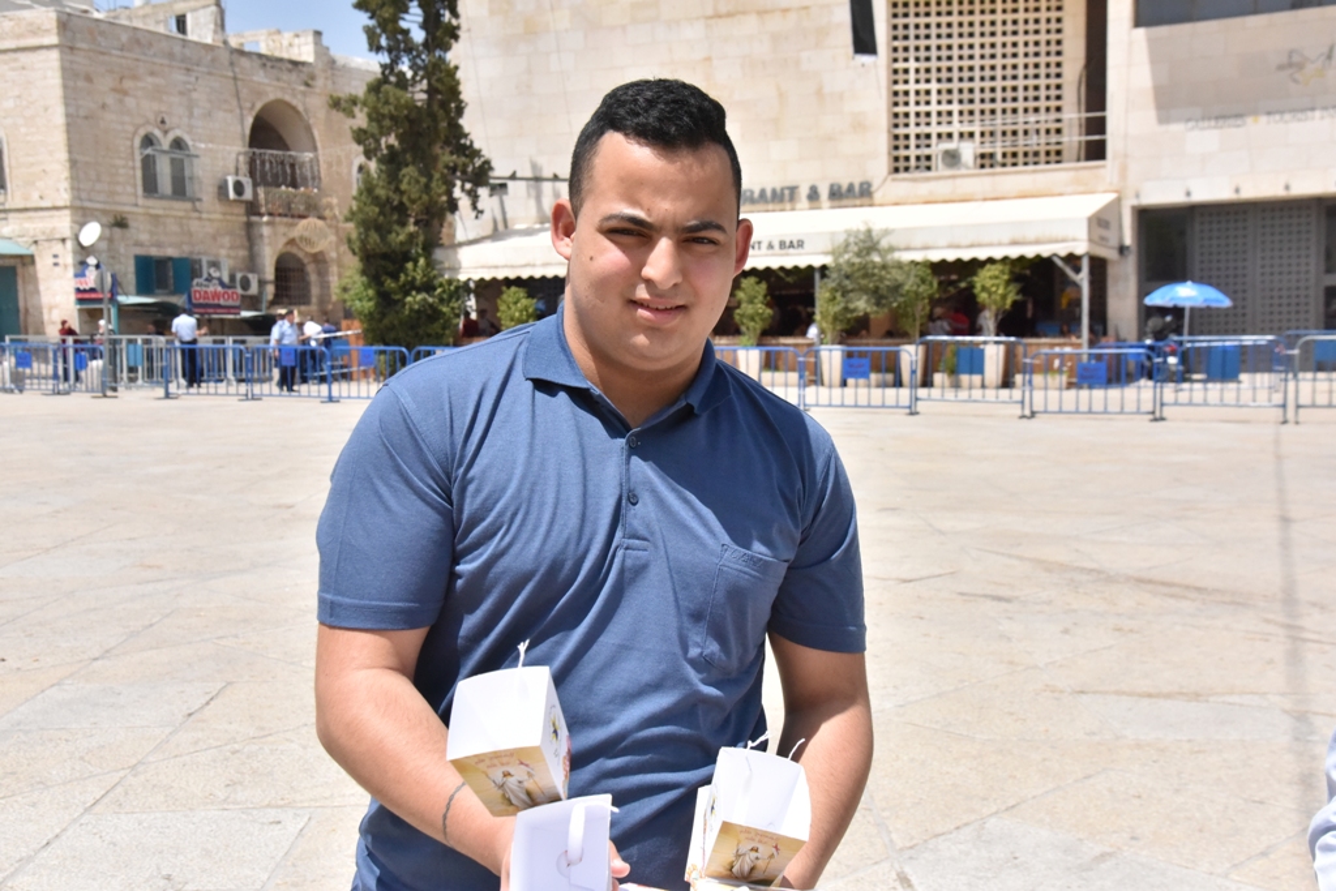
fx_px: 1633
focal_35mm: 44
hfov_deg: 44.5
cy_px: 446
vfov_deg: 30.5
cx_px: 668
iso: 4000
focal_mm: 44
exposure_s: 1/8000
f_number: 10
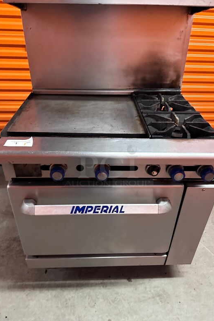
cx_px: 108
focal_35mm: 26
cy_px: 166
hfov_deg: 49.5
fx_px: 232
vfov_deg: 69.4
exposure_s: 1/60
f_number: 1.78
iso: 640
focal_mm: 6.86
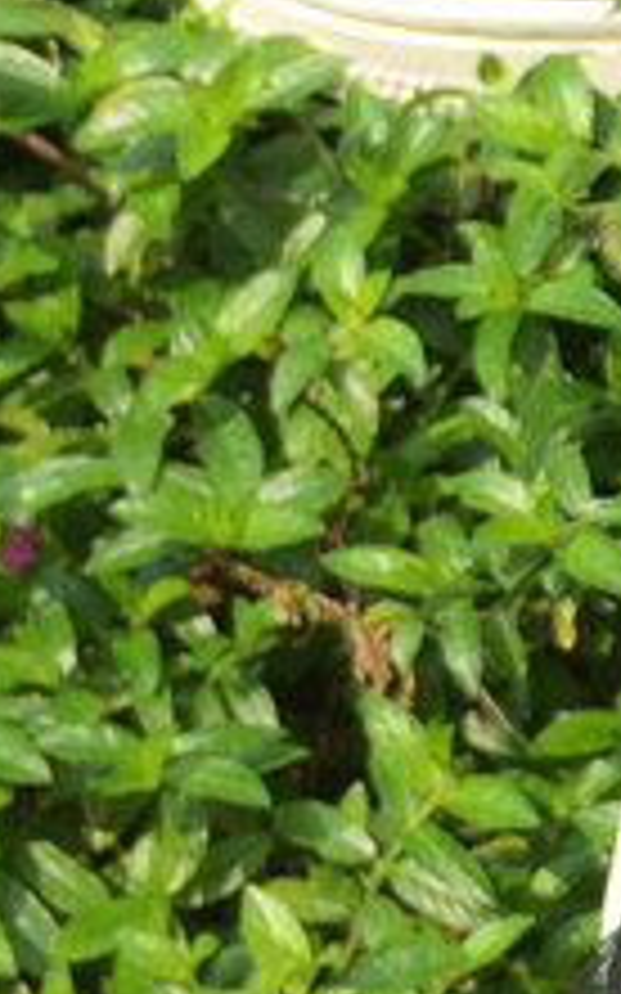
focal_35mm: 137
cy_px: 391
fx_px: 3712
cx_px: 1350
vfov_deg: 15.2
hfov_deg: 8.9
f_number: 2.2
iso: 25
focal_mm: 4.15
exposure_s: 1/549
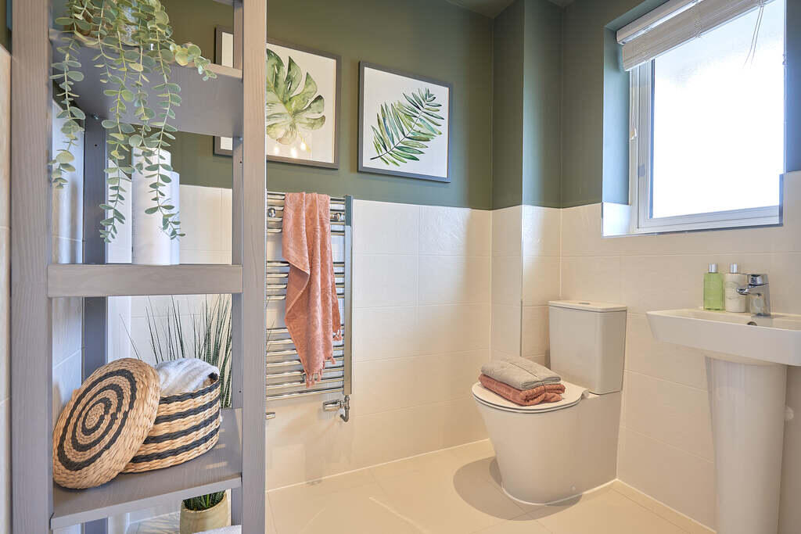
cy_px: 267
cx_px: 400
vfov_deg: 70.5
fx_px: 378
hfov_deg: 93.3
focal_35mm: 17
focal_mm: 17
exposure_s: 1/1.59
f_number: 10
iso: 100
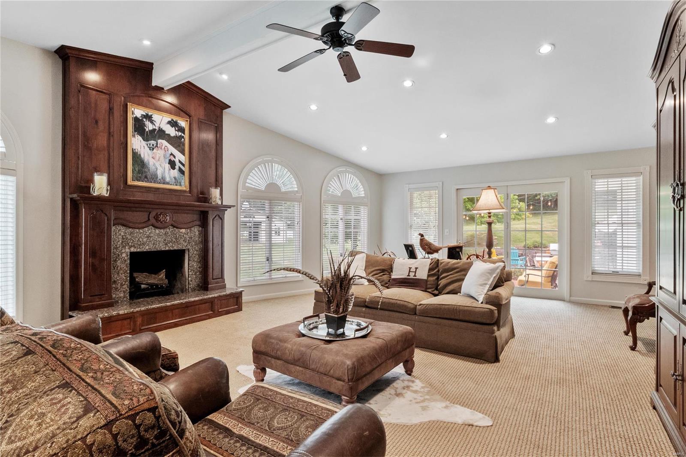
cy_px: 228
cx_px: 343
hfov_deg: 90.0
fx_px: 343
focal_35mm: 18
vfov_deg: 67.4
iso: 400
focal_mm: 9
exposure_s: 1/10
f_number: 8
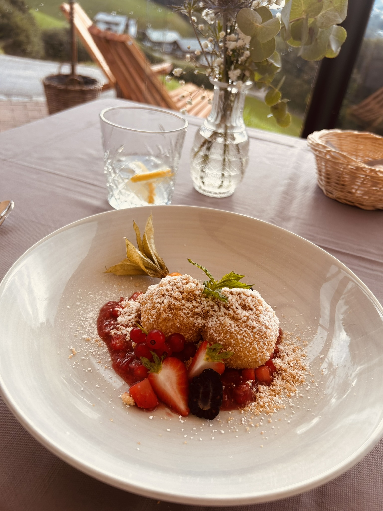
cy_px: 256
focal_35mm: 26
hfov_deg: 53.1
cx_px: 192
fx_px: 384
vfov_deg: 67.3
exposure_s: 1/326
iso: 50
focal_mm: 5.7
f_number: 1.5
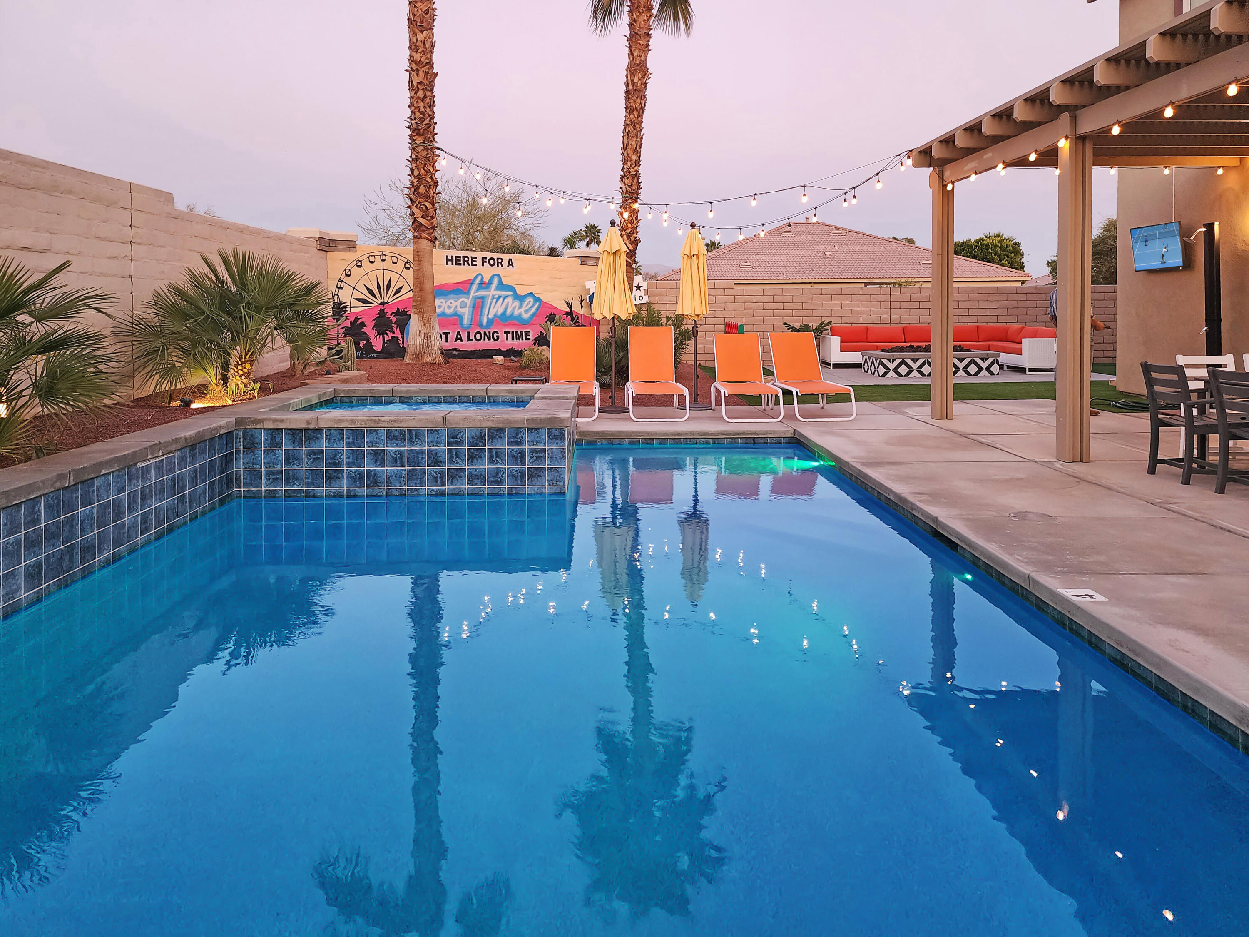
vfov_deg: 58.9
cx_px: 624
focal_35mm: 23
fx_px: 830
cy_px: 468
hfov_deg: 73.9
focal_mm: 6.4
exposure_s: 1/120
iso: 500
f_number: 1.8
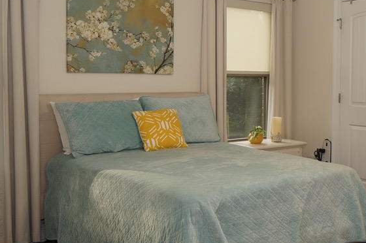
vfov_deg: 28.0
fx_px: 487
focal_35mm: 48
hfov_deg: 39.9
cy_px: 111
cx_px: 281
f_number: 4
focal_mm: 14
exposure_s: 1/60
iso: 125
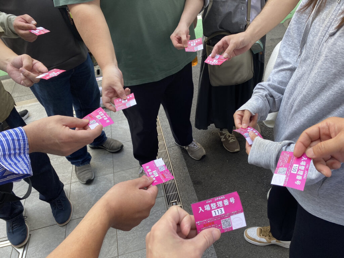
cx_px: 172
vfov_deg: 53.1
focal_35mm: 26
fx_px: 258
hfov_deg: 67.3
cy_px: 129
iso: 50
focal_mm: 4.25
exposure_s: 1/121
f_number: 1.8
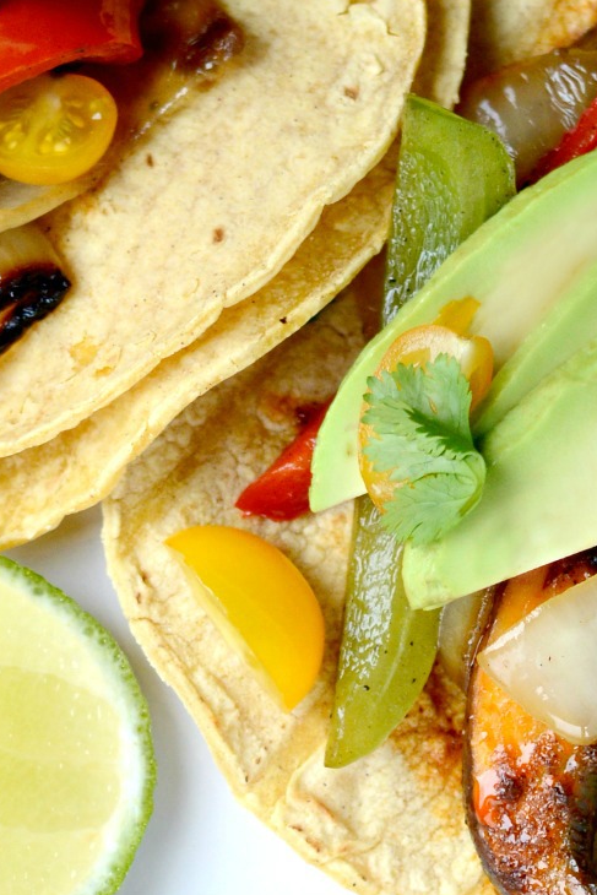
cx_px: 191
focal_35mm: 227
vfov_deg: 8.9
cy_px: 1110
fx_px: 5644
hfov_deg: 6.1
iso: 360
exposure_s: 1/500
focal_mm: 50
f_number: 3.2
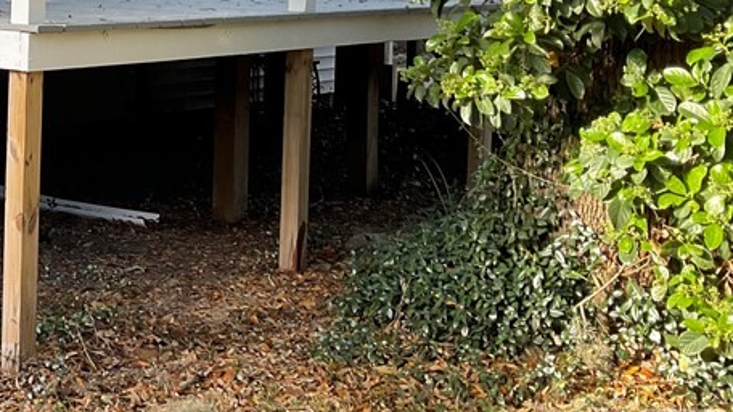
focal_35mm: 71
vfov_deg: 16.5
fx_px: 1379
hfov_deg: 27.6
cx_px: -39
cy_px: -19
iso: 32
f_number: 1.8
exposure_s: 1/120
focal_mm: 3
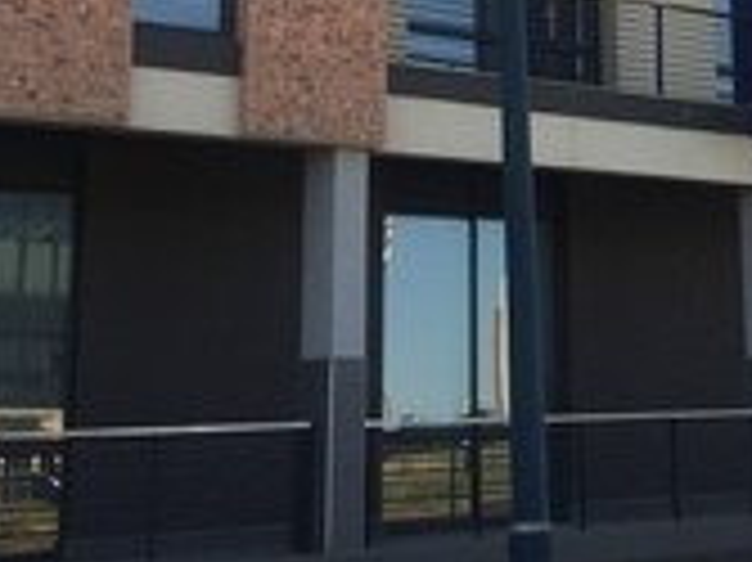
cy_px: -61
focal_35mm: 87
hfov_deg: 21.7
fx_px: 1889
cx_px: 752
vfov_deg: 16.4
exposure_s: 1/618
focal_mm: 4.15
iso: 32
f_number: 2.2
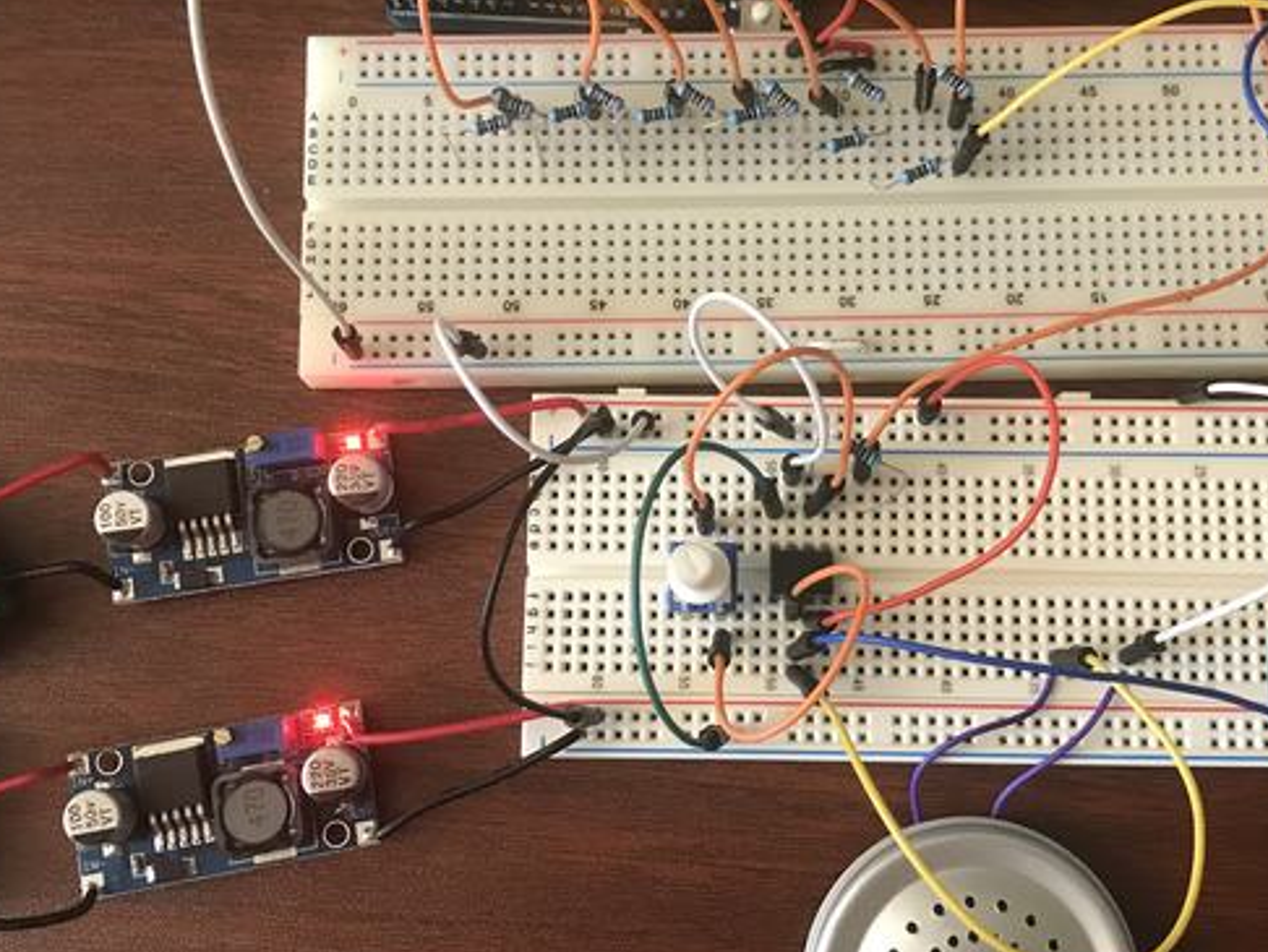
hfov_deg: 42.9
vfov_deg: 32.9
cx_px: 710
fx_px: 1613
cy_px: 429
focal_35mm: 44
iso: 100
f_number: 1.8
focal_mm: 3.99
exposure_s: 1/13
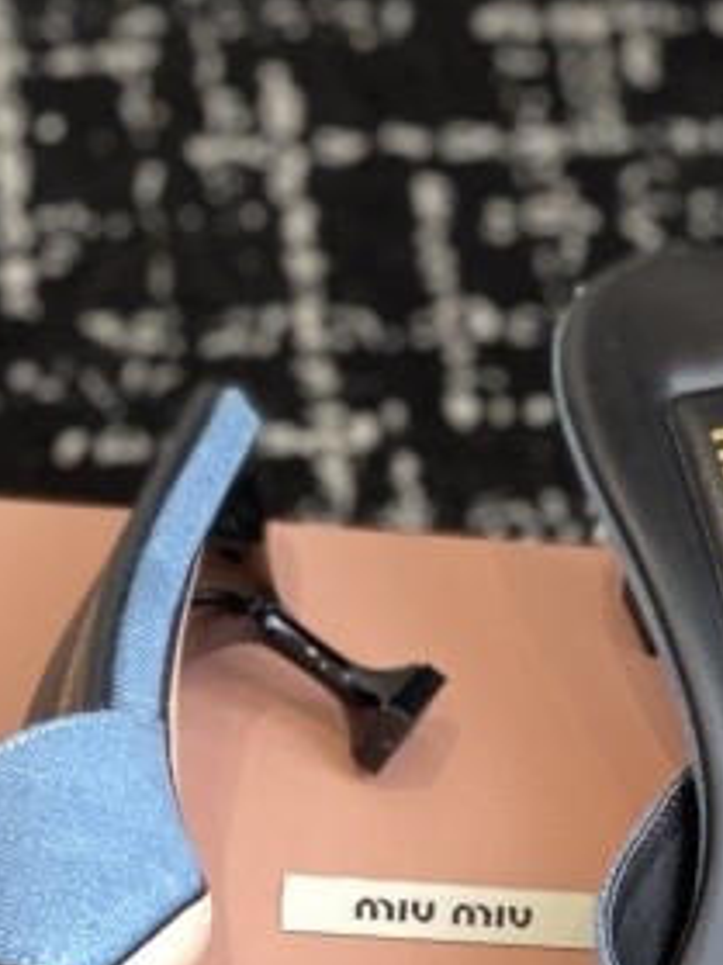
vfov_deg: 13.2
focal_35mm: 149
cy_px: 730
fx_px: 4153
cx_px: 419
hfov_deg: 9.9
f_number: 2
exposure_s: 1/122
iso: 100
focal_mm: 6
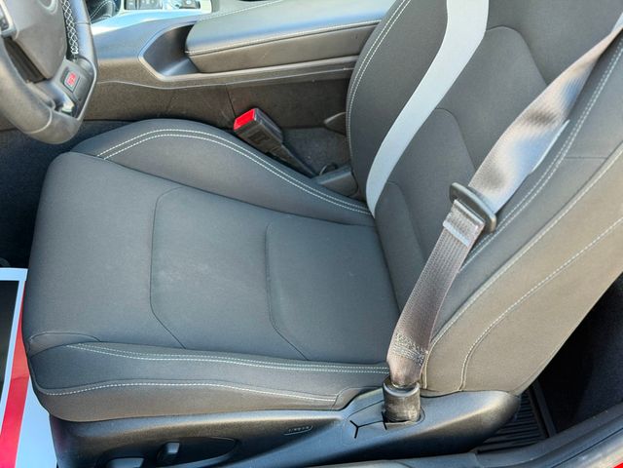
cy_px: 234
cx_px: 312
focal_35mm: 48
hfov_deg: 39.7
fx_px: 864
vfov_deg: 30.3
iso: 200
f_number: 1.78
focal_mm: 6.76
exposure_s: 1/127
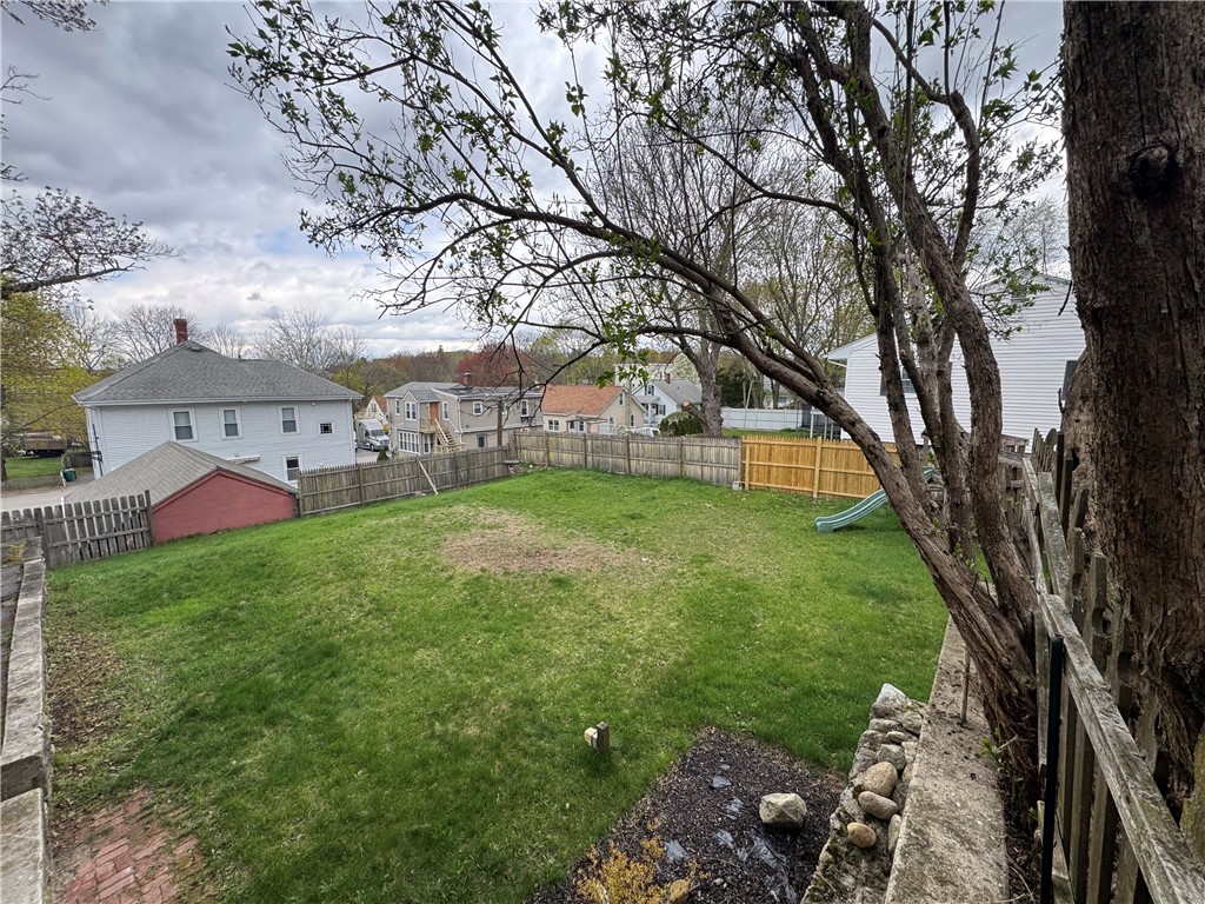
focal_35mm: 14
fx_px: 487
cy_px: 452
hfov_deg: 102.1
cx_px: 602
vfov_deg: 85.7
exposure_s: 1/356
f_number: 2.2
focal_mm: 2.22
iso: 40
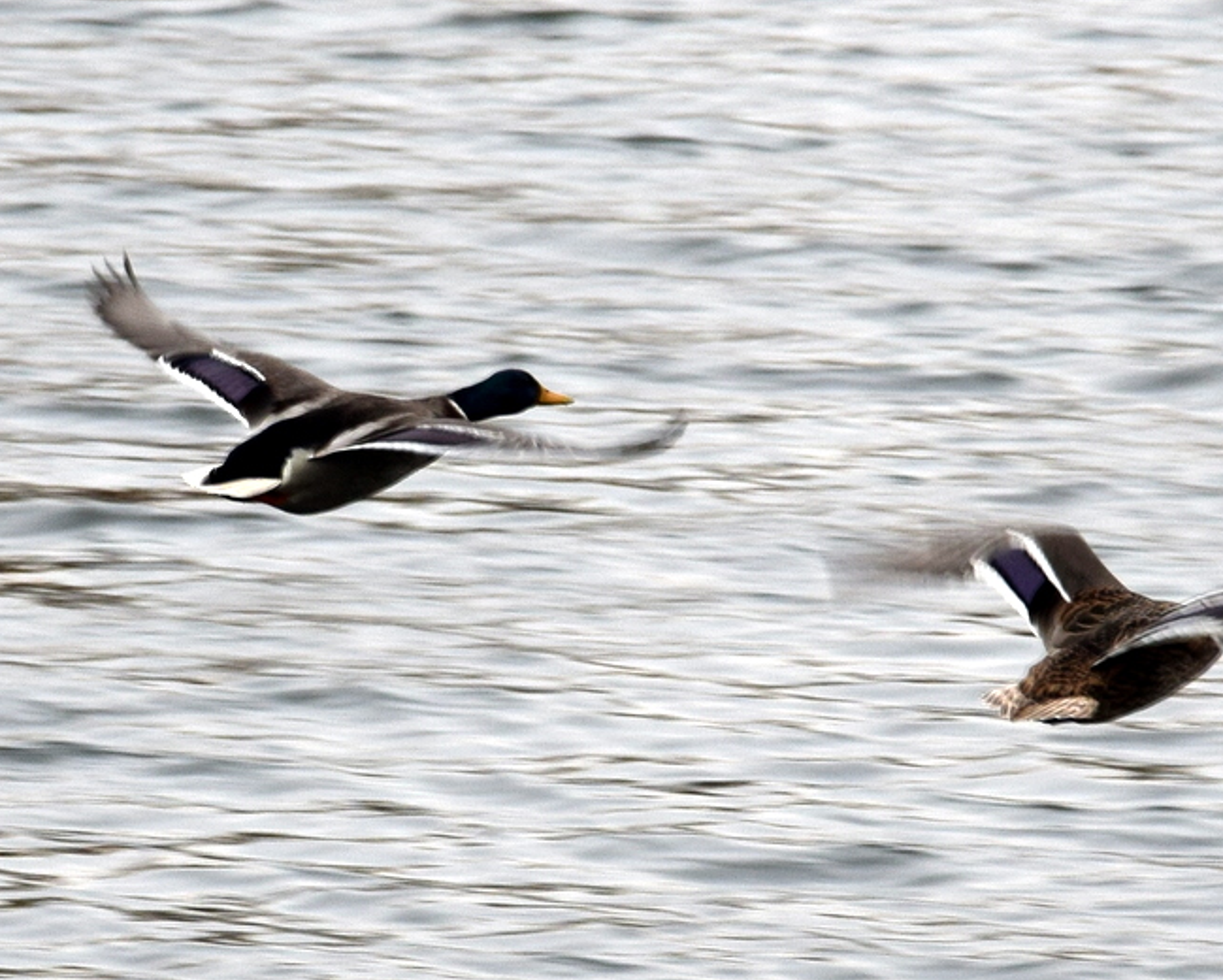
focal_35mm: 183
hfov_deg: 10.6
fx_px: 6613
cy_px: 488
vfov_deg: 8.5
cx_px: 742
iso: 400
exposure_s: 1/200
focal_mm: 105
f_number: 8
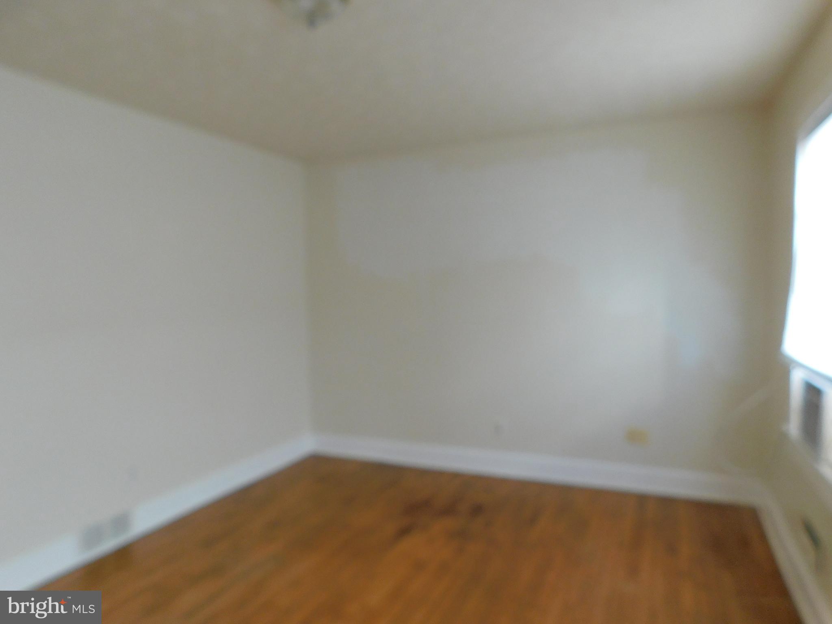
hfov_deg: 73.9
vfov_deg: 58.9
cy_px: 312
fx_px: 553
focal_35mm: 23
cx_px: 416
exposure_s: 1/30
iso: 180
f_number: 3
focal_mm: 4
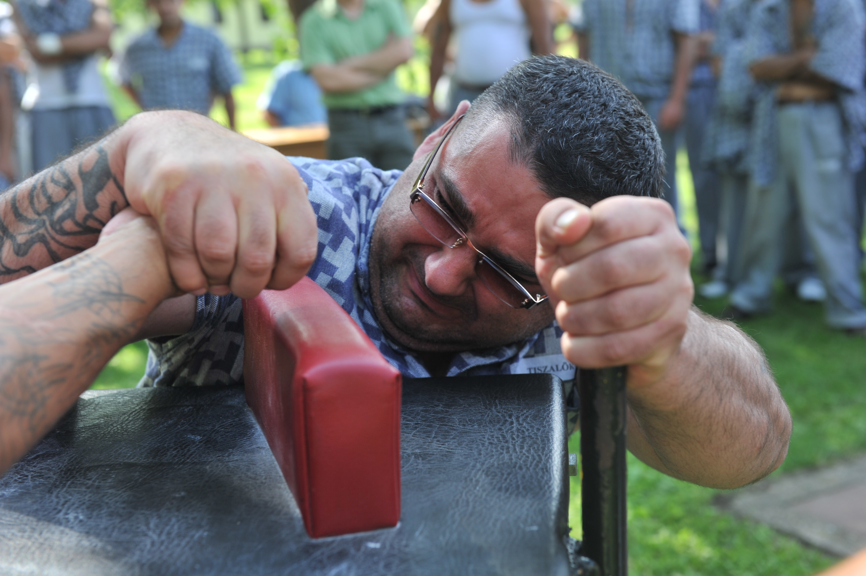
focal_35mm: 56
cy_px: 288
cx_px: 433
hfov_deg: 35.7
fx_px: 1346
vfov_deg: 24.2
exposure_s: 1/200
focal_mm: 56
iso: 200
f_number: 5
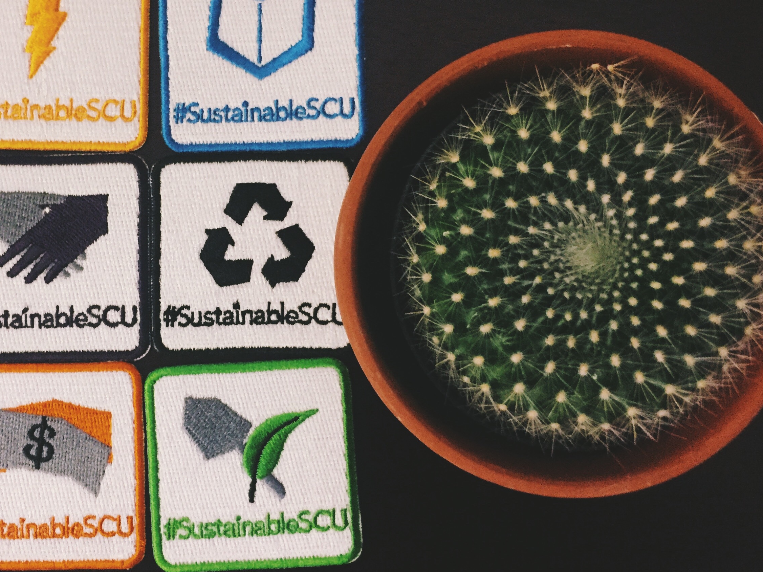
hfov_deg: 44.0
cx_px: 241
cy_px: 241
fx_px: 926
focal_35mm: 42
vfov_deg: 34.3
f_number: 2.2
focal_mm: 4.15
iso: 250
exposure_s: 1/30
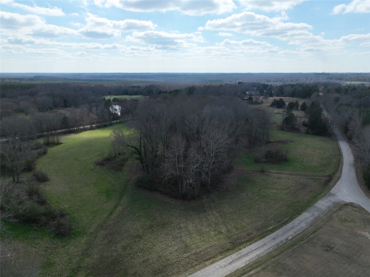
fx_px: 256
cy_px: 138
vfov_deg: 56.8
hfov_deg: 71.6
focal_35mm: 24
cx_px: 185
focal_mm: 12.29
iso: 250
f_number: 2.8
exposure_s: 1/640
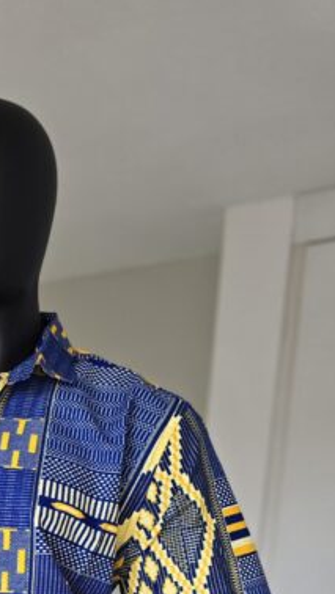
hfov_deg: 20.5
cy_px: 599
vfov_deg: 35.3
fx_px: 836
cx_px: -113
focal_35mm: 53
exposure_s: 1/359
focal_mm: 6.3
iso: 100
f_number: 1.7
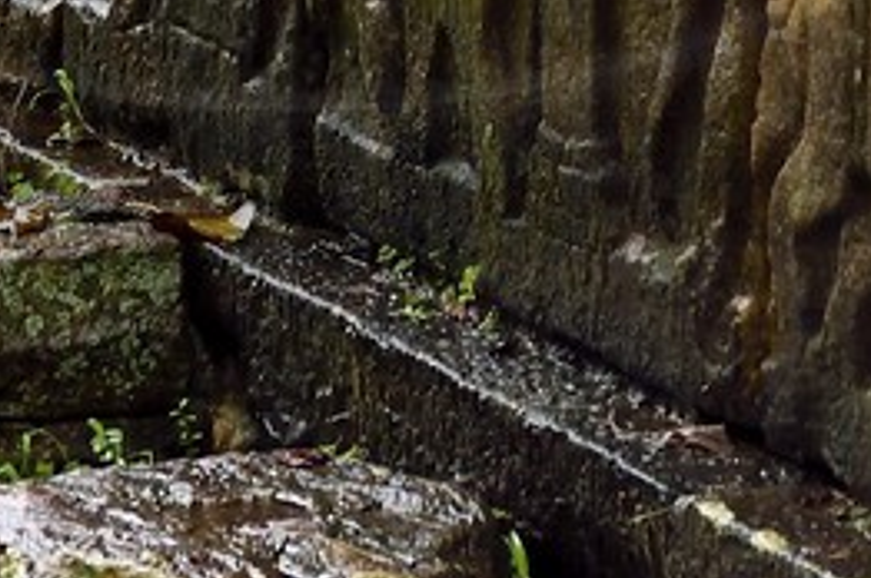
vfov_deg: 4.8
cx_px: 296
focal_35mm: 275
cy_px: -1106
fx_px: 6645
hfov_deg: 7.5
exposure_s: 1/60
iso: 1600
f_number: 6.3
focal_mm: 45
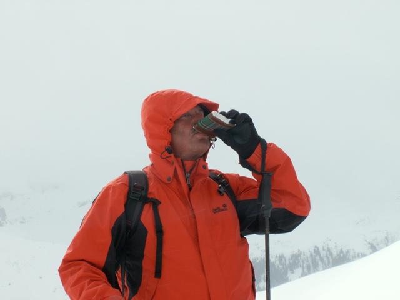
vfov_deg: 21.3
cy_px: 150
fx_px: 797
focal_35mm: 69
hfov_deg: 28.2
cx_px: 200
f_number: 8
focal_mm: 11.53
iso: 50
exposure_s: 1/250
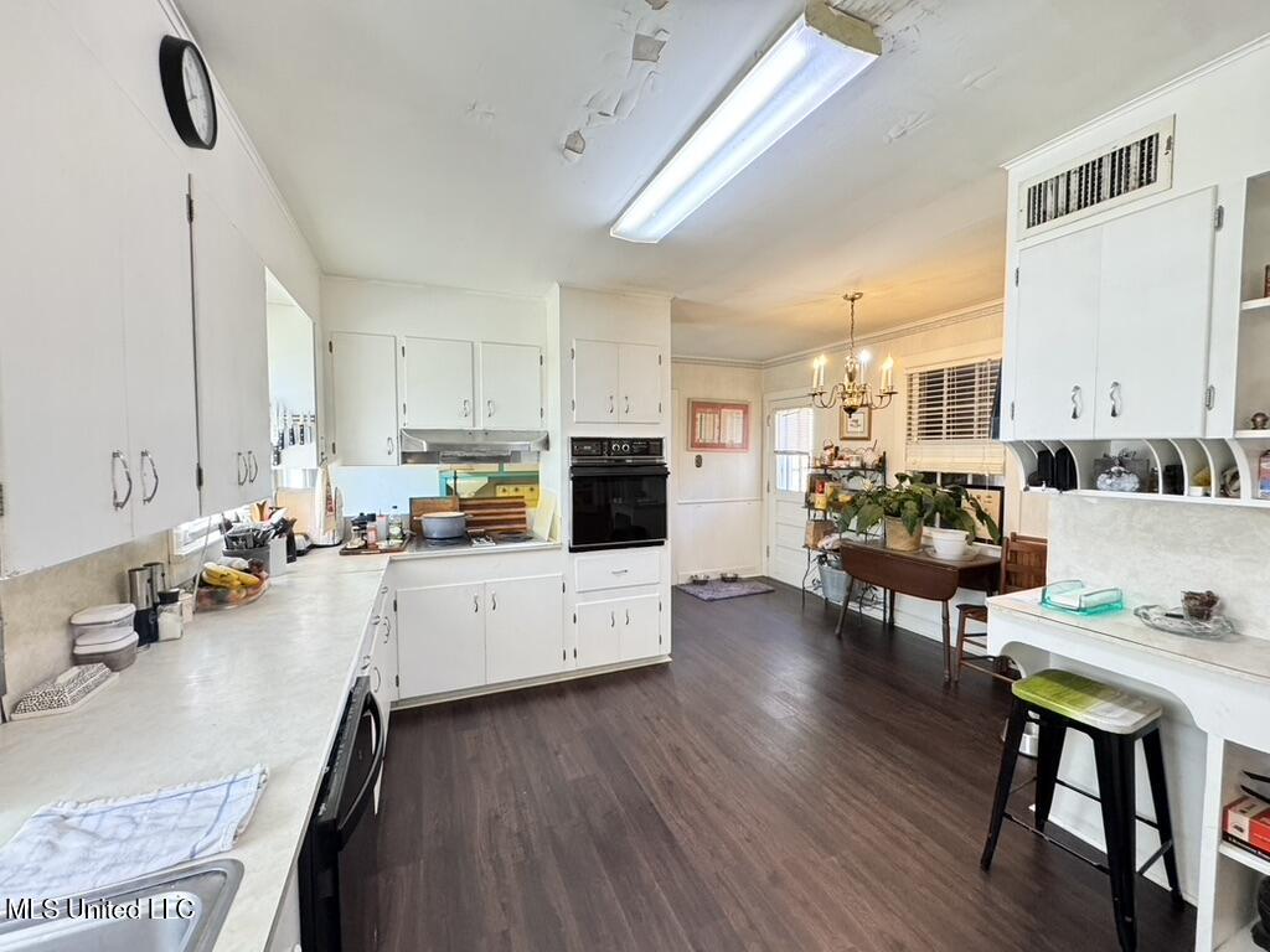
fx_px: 514
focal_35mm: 14
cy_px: 476
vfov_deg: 85.7
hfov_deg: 102.1
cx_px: 635
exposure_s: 1/60
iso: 320
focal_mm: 2.22
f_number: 2.2
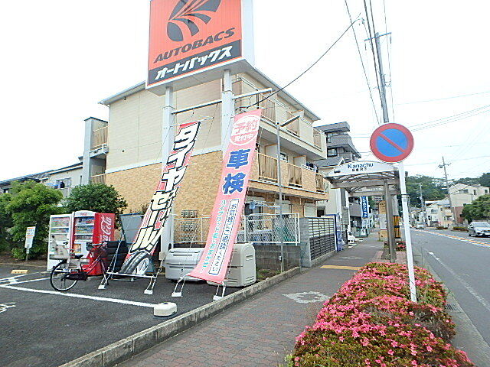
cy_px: 184
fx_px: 297
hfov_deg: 79.0
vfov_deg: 63.4
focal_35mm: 21
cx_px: 245
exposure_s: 1/500
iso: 125
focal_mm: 3.7
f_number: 3.5
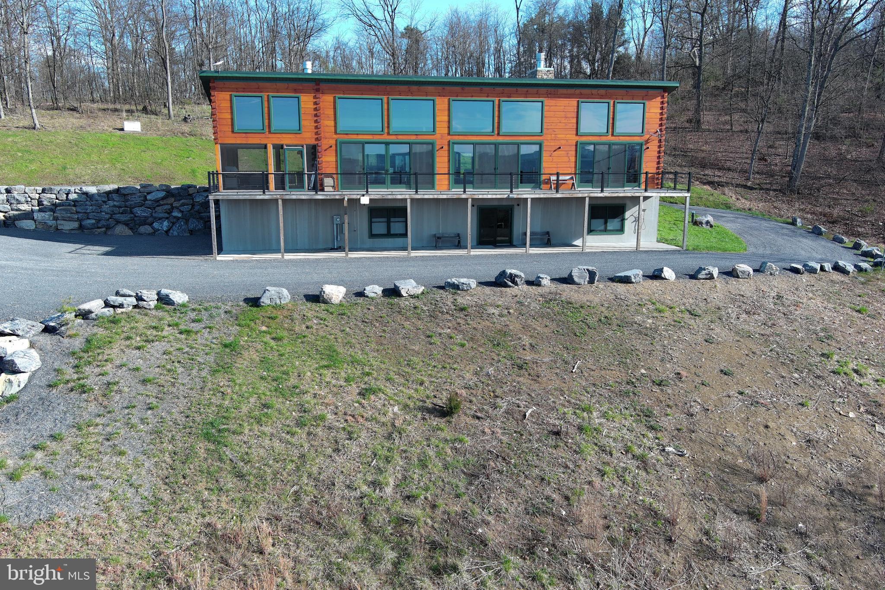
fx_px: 713
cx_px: 442
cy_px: 295
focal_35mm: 29
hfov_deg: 63.7
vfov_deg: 45.0
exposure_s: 1/422
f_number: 2.8
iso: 100
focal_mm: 10.57
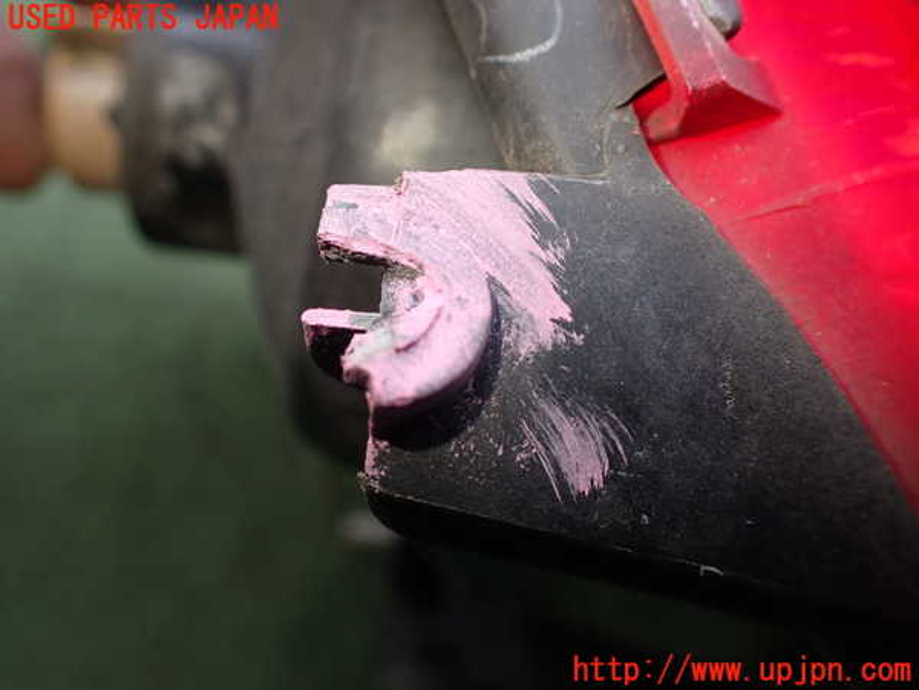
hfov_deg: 60.0
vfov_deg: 46.8
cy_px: 345
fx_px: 796
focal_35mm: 30
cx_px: 460
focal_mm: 5.4
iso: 125
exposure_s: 1/125
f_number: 2.3
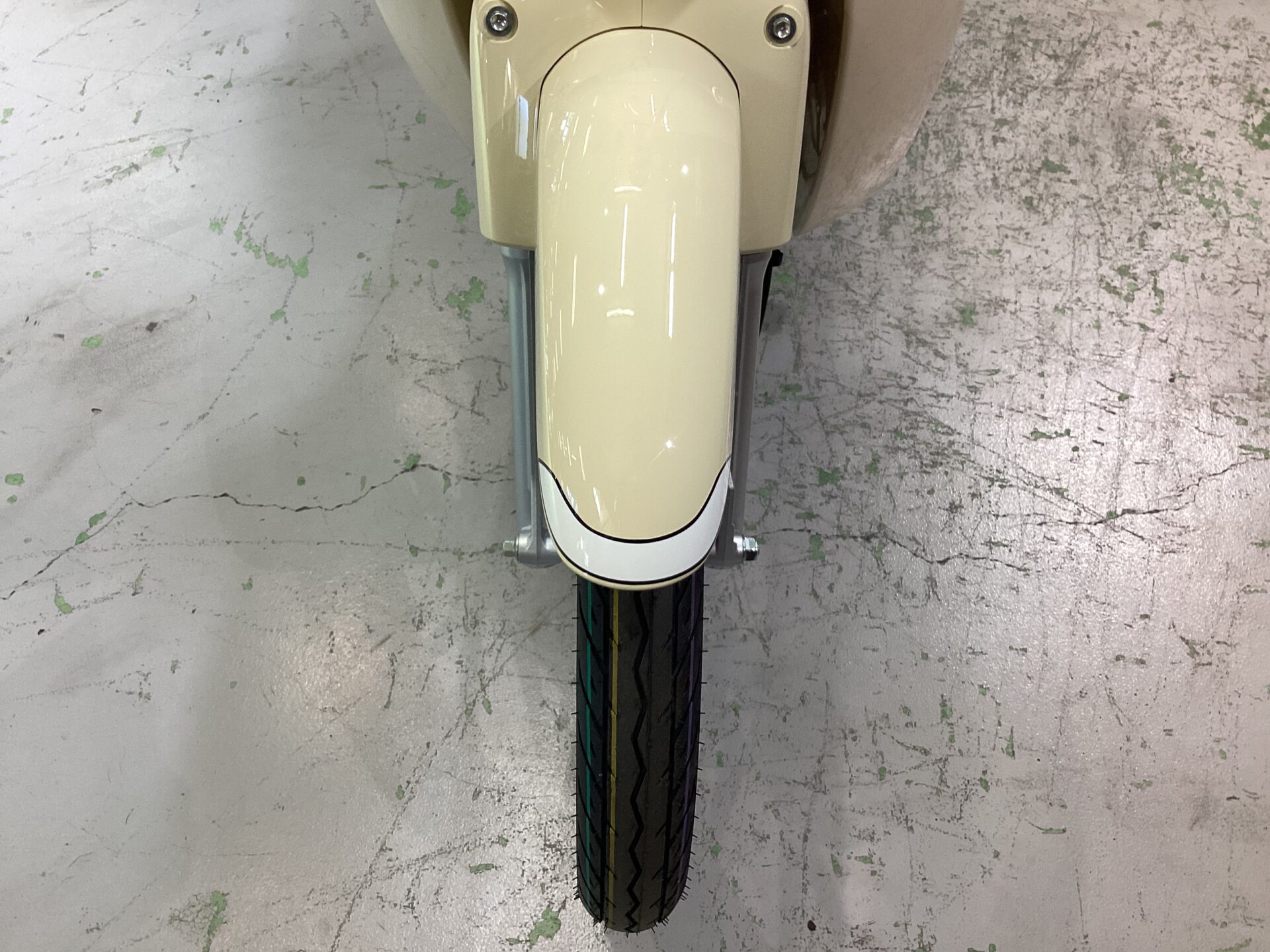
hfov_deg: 58.4
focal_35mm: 31
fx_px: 1137
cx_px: 635
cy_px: 476
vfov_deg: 45.4
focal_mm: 3.3
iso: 64
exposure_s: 1/60
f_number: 2.4
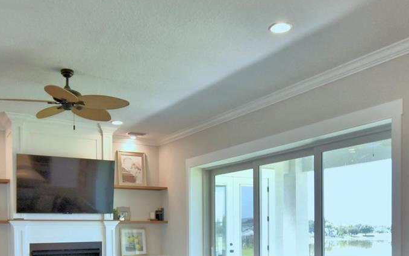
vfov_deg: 33.2
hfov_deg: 53.8
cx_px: 179
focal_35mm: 36
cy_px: 238
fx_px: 401
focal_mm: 10
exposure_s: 1/60
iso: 125
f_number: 4.5
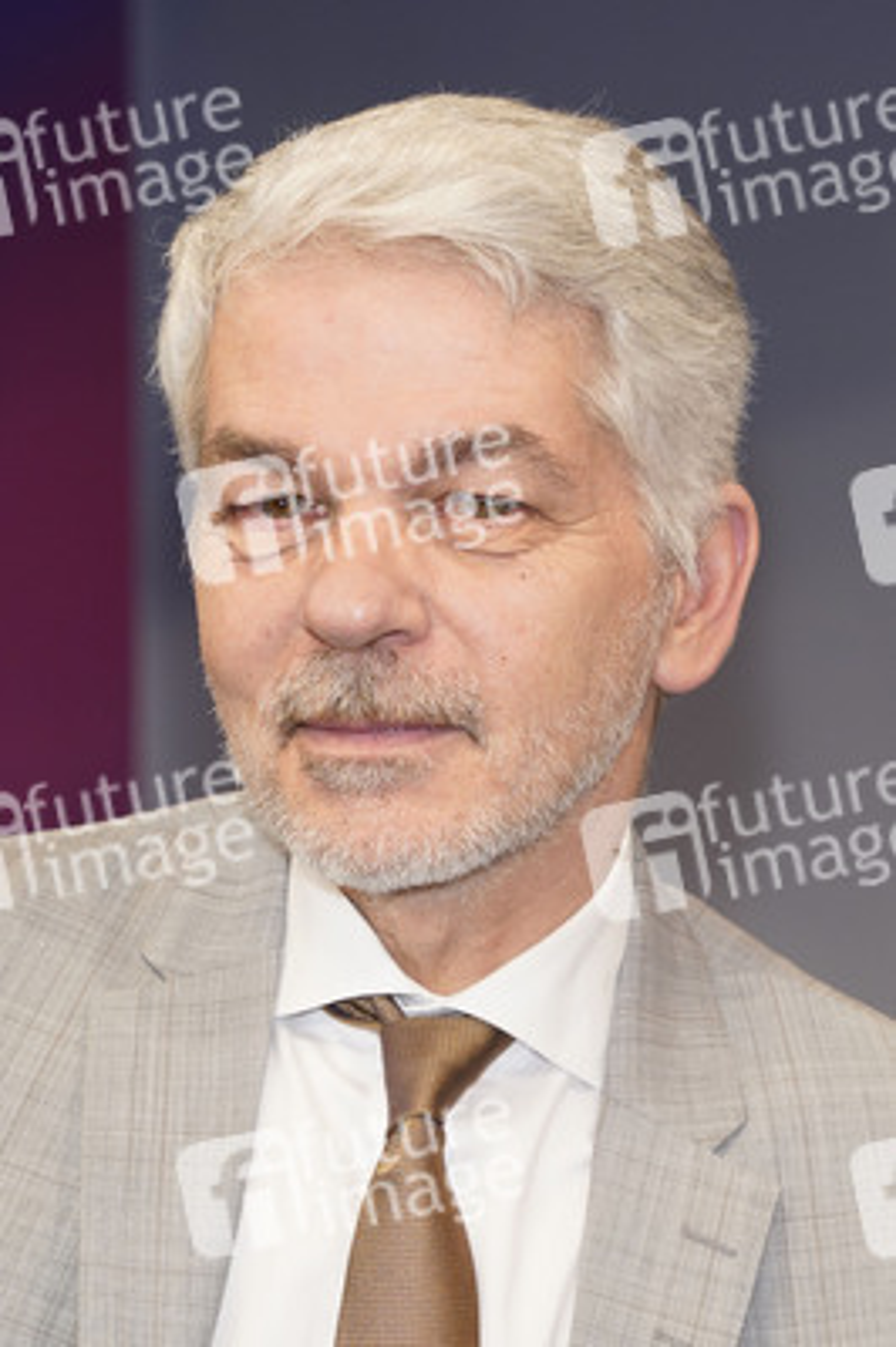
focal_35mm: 80
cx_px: 448
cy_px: 674
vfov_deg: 25.4
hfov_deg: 17.0
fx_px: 2992
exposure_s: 1/160
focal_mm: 80
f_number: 5.6
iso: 2000
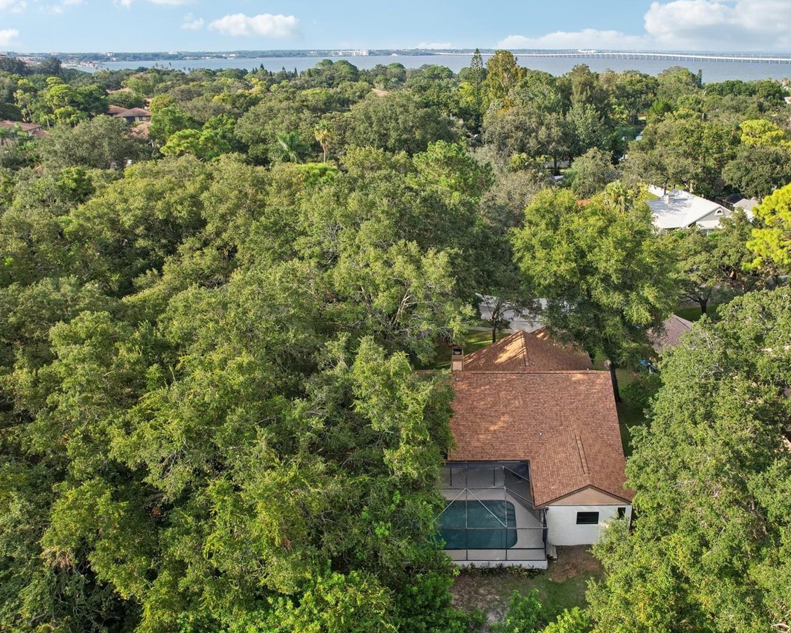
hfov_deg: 67.4
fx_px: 585
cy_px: 315
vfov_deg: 56.8
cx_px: 474
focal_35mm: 25
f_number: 2.8
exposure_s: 1/2500
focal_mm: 8.4
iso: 400
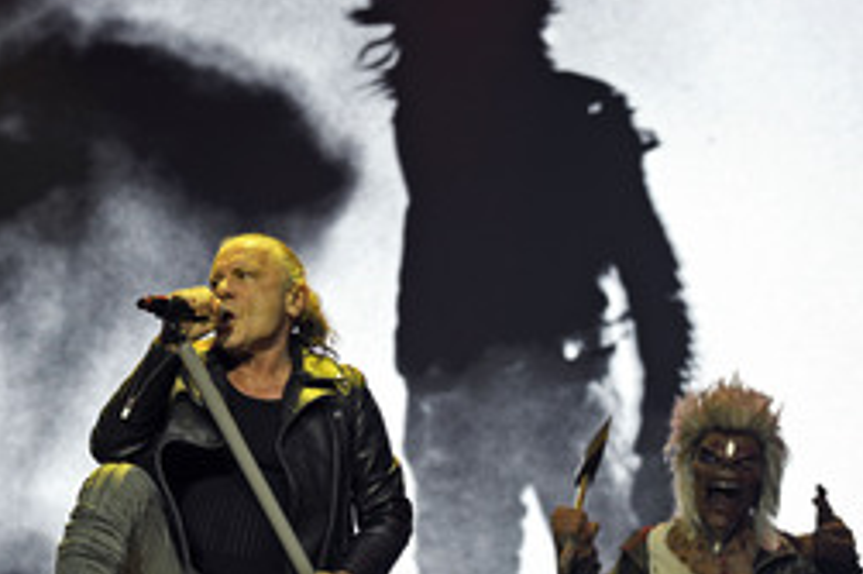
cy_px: 433
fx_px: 2108
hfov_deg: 22.8
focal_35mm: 88
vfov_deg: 15.4
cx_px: 181
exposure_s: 1/400
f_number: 2.5
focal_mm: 49
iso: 110
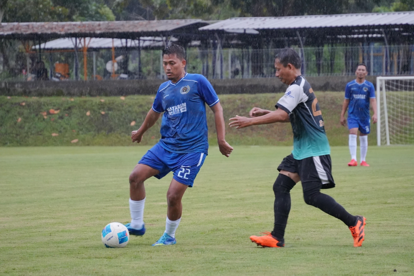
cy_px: 138
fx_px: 2725
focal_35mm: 237
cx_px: 207
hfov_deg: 8.7
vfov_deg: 5.8
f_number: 6.3
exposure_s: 1/400
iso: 4000
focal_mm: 158
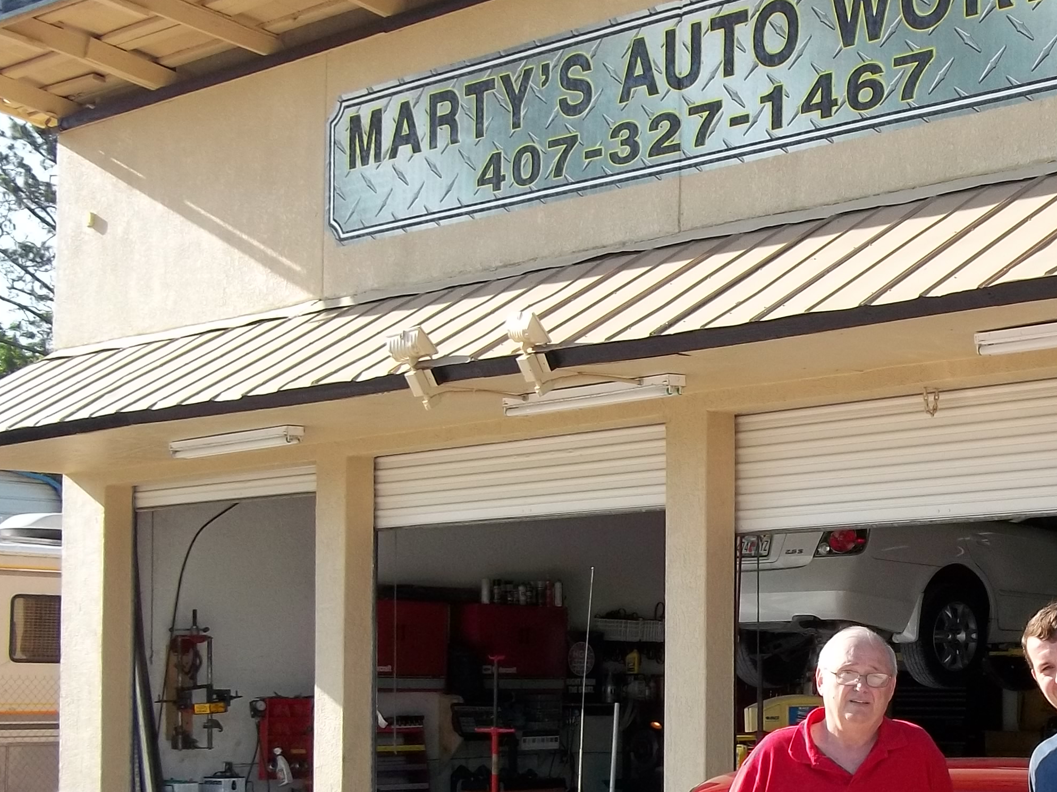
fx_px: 2107
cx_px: 928
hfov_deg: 27.3
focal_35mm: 69
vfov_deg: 21.1
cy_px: 618
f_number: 2.9
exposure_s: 1/500
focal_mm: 5.7
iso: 80
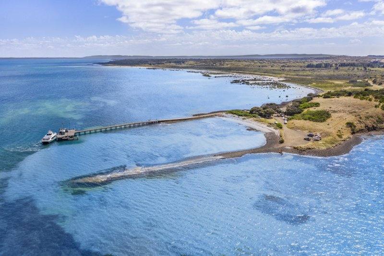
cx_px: 192
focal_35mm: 28
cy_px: 128
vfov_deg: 46.4
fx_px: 299
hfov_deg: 65.5
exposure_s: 1/500
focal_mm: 10.3
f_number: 6.3
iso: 100
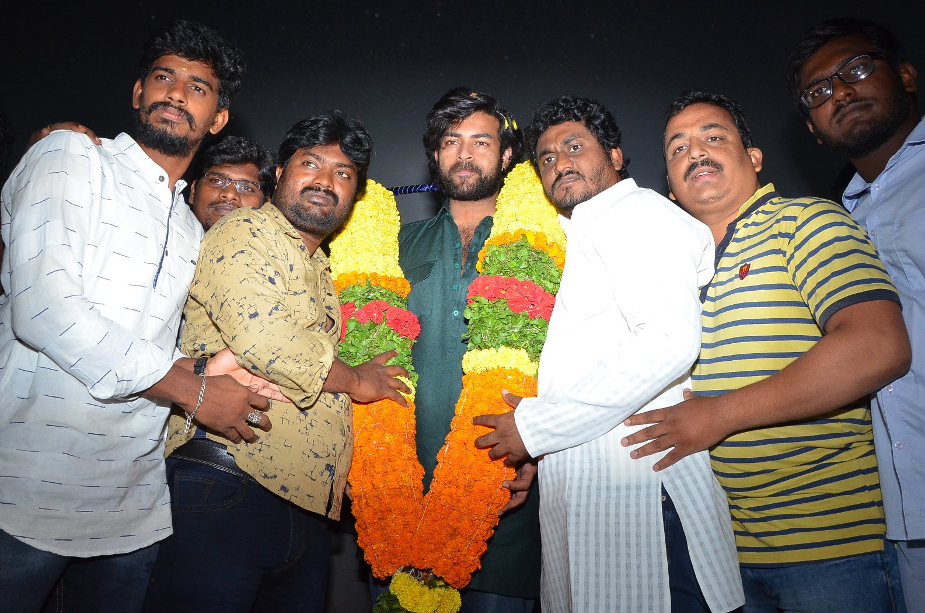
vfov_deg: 47.7
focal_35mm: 27
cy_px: 306
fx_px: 692
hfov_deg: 67.5
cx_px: 462
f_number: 9
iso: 1000
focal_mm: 18
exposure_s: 1/125
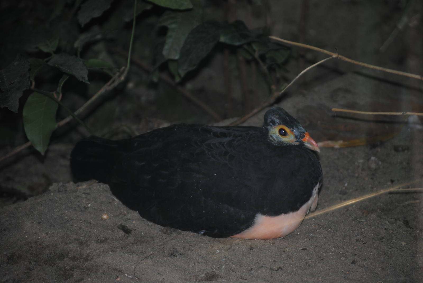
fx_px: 1853
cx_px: 212
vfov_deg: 8.7
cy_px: 142
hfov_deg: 13.0
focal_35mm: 158
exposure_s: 1/60
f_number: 4.5
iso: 200
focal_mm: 105
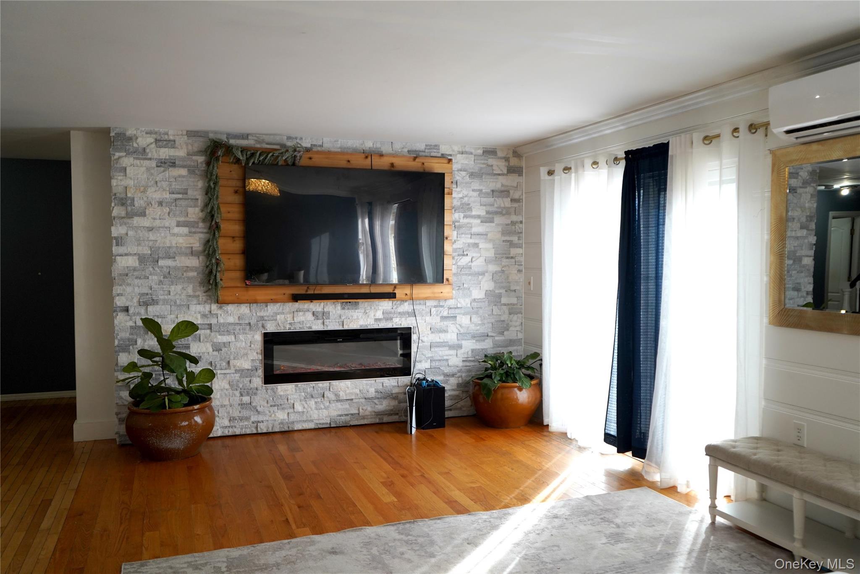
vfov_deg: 45.0
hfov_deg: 63.7
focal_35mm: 29
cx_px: 430
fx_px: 693
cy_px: 287
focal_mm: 29
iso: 1000
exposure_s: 1/400
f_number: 3.5
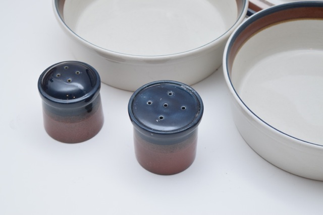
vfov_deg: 16.6
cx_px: 162
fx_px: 740
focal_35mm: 82
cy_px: 108
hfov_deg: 24.6
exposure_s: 1/125
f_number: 5.6
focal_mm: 55
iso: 800
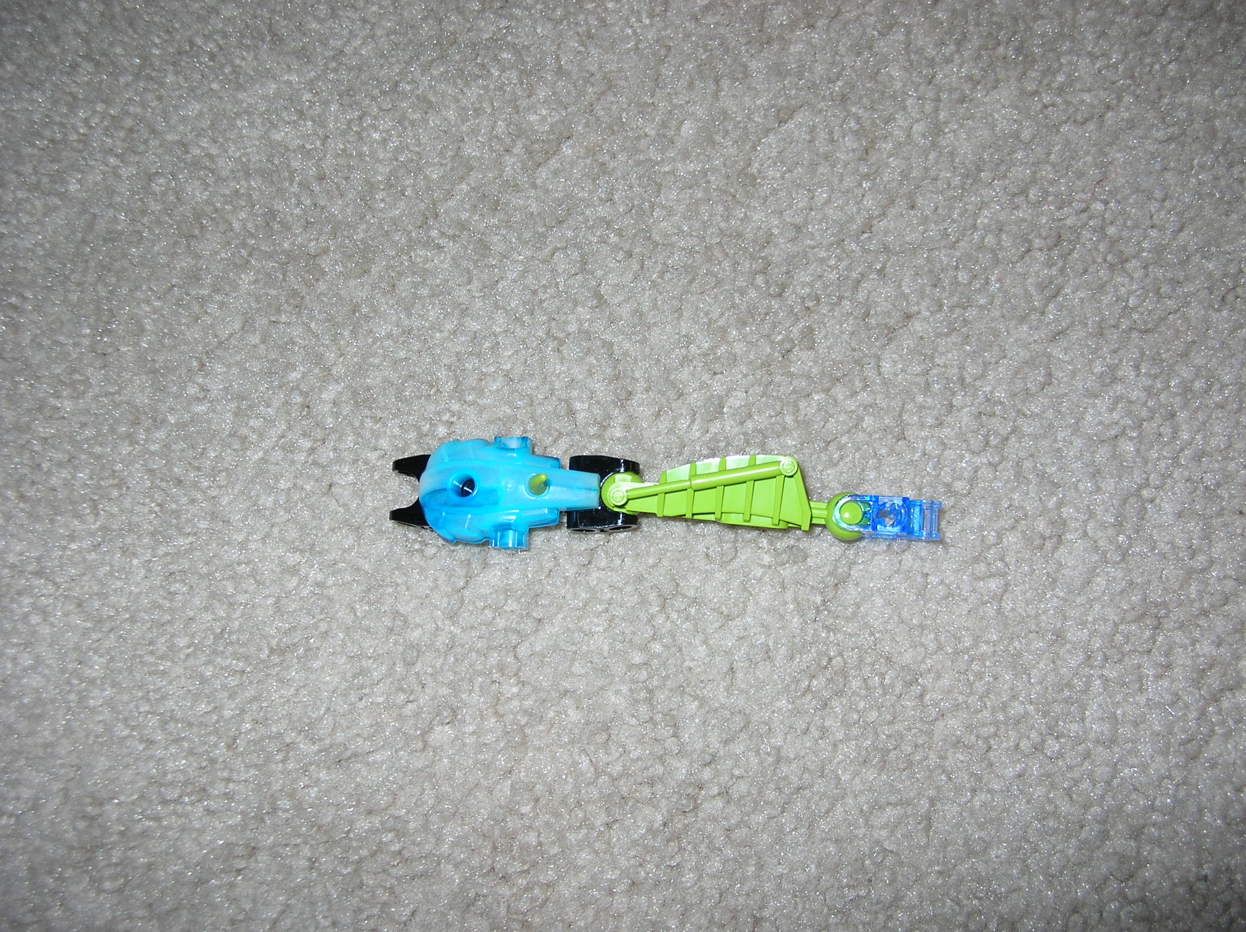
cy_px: 466
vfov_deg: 39.6
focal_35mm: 36
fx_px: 1295
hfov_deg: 51.4
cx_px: 623
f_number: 2.7
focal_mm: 6
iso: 50
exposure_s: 1/60.1
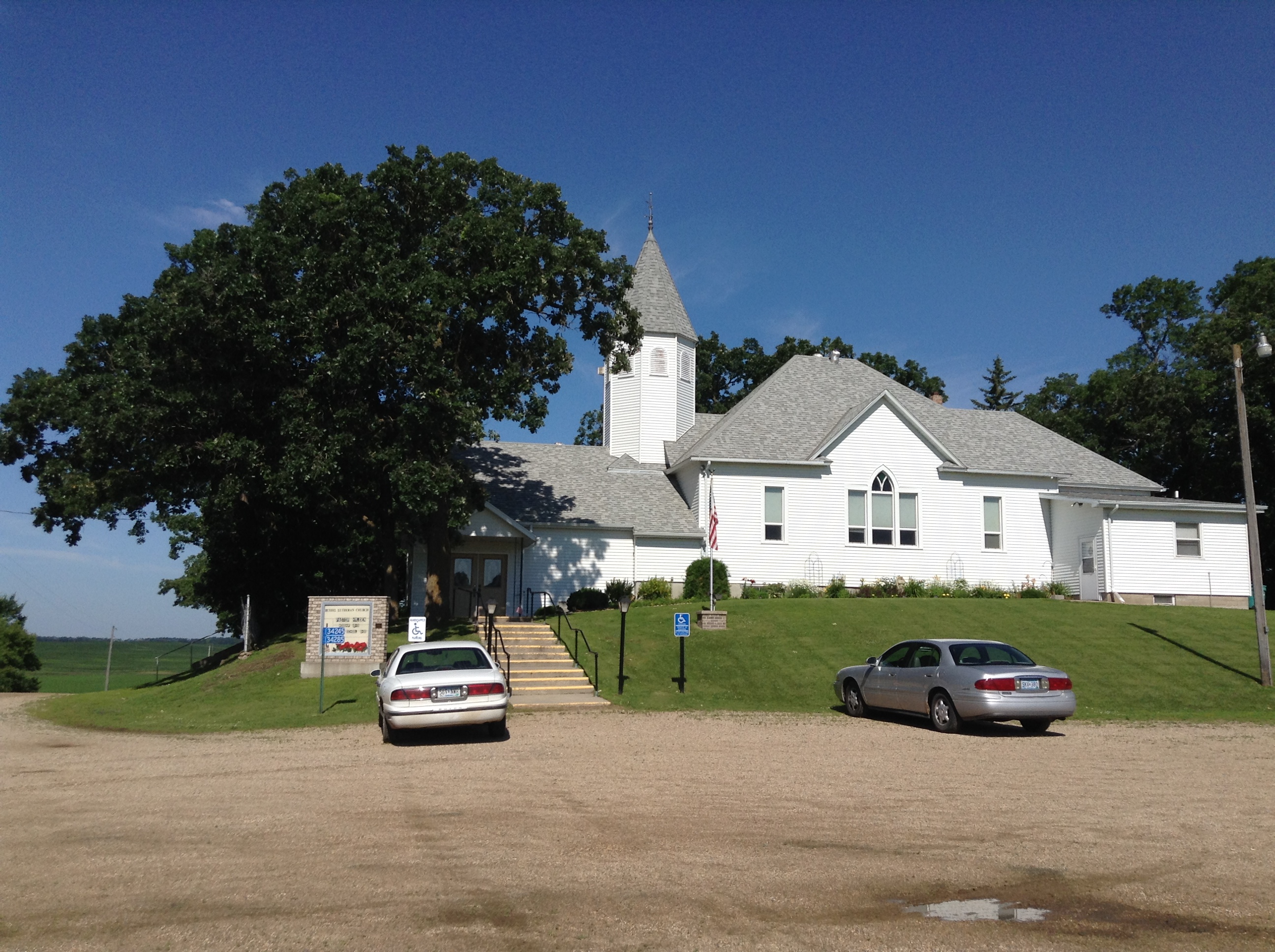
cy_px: 476
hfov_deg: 55.4
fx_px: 1214
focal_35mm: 33
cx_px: 638
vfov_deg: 42.8
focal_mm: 3.3
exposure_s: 1/2070
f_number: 2.4
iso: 32
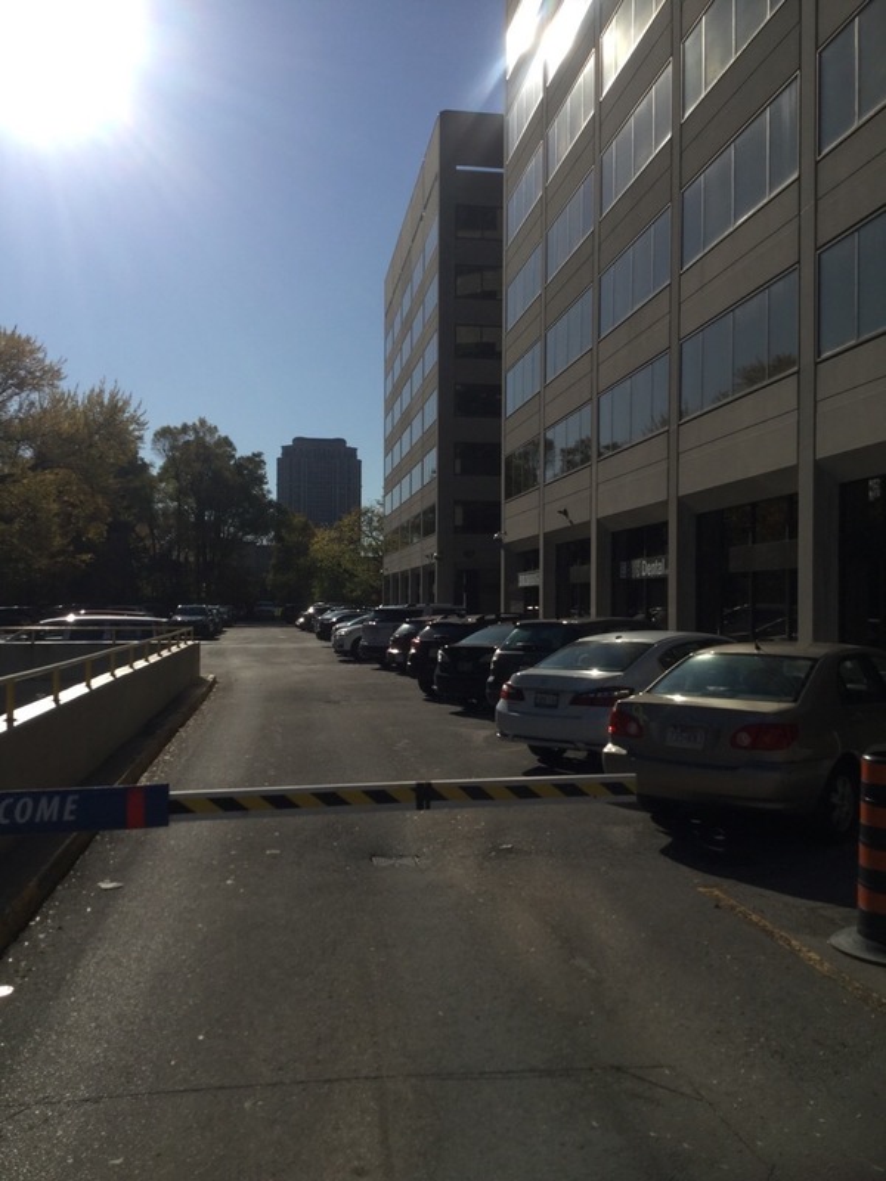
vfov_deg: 58.4
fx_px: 1058
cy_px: 590
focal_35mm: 31
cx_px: 443
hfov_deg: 45.4
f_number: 2.4
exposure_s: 1/2551
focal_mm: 3.3
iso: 25
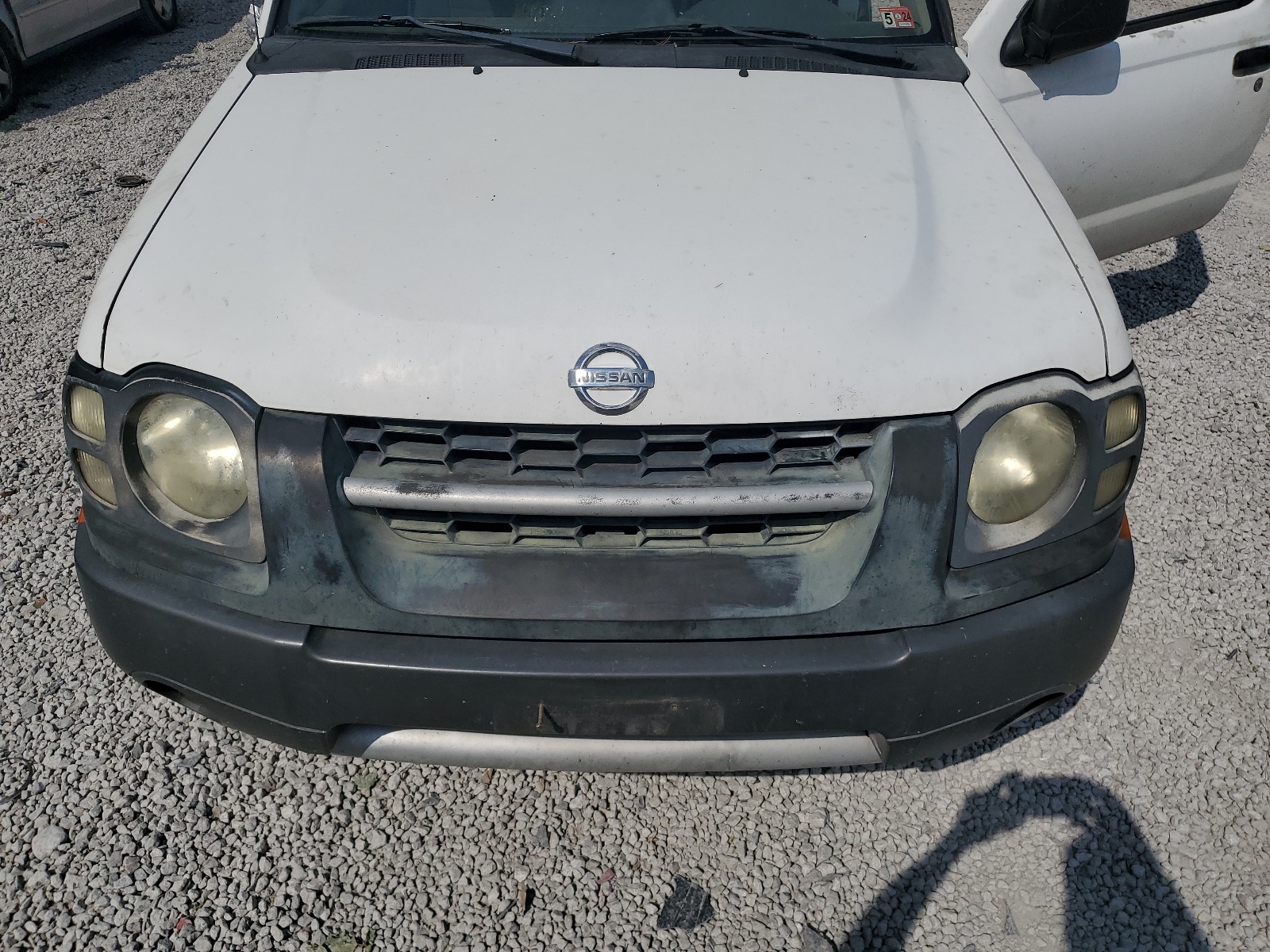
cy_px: 476
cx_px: 635
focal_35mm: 26
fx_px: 954
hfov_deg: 67.3
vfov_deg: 53.1
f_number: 1.5
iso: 50
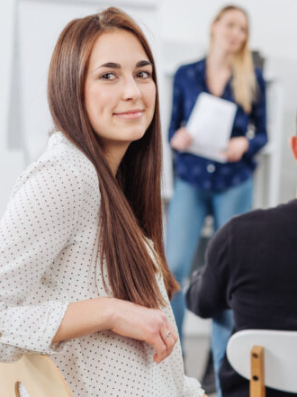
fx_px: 1100
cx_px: 275
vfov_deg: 20.4
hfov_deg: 15.2
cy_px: 163
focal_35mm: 96
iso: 100
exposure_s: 1/160
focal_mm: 55
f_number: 2.5
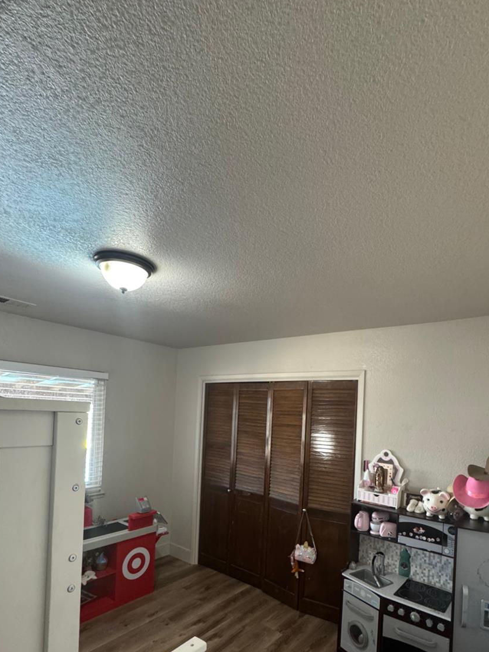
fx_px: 358
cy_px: 410
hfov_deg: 68.5
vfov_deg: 82.9
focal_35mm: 19
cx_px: 269
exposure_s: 1/60
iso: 640
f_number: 2.2
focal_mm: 2.22
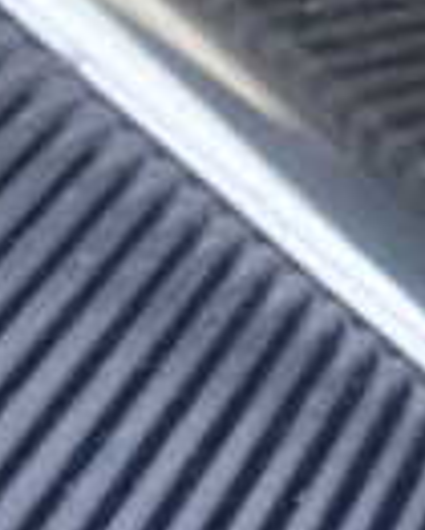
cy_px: -303
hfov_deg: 9.8
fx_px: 2104
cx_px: 1093
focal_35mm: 134
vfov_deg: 13.4
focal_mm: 5.4
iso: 1600
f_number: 2.3
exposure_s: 1/25
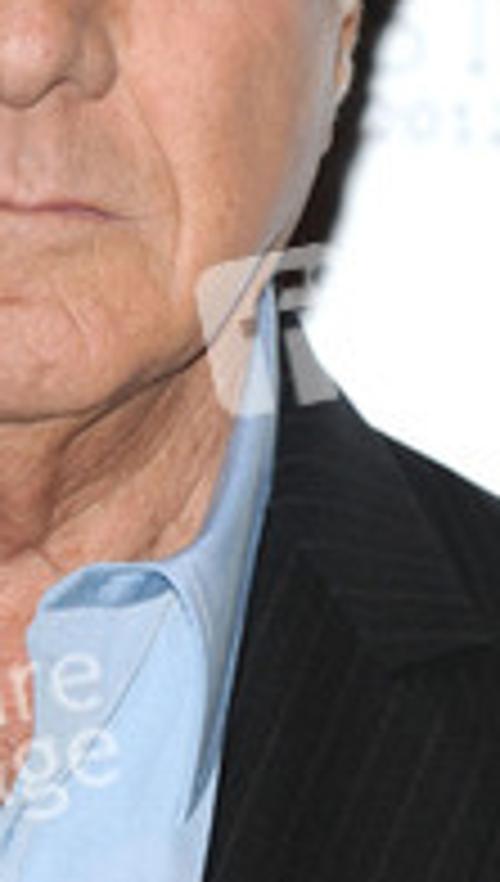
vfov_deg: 5.0
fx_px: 10131
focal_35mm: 432
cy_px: 86
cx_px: 20
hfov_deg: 2.8
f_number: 4.5
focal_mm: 135
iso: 320
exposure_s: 1/200
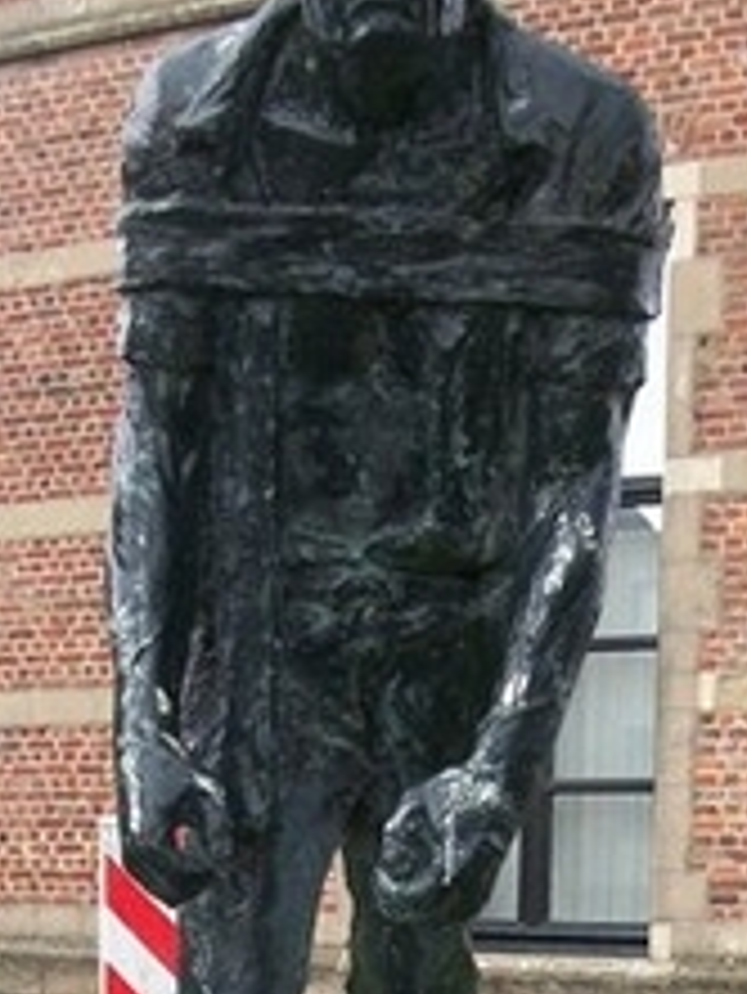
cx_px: 396
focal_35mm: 87
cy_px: 1057
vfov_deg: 21.5
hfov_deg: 17.0
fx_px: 2501
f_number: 2.9
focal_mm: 5.7
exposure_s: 1/60
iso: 221
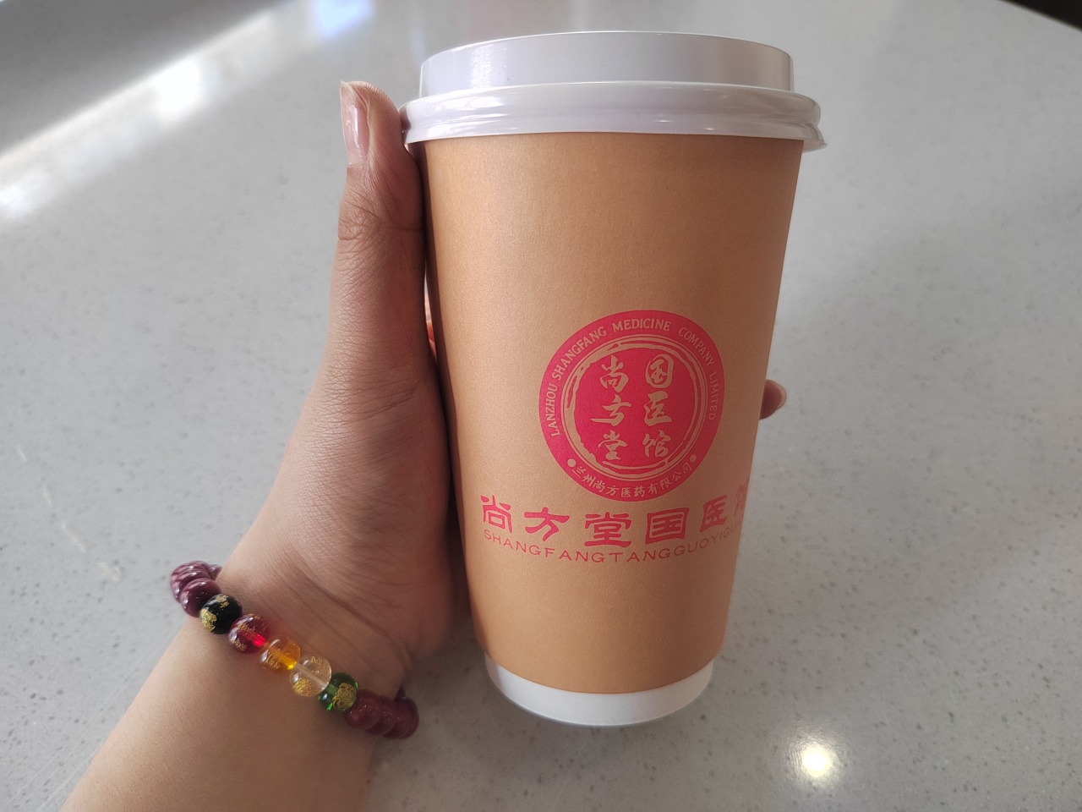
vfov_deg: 58.9
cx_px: 541
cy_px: 406
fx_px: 719
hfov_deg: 73.9
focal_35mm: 23
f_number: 1.9
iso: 691
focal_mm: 5.52
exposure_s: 1/120
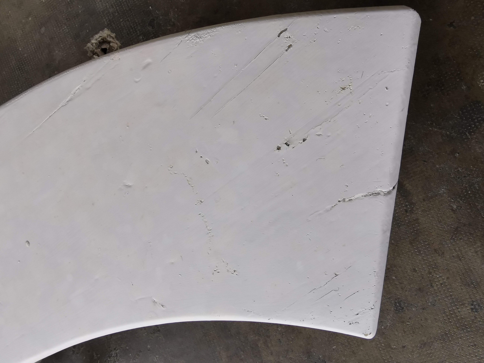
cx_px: 242
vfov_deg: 54.9
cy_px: 182
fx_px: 350
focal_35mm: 25
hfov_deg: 69.4
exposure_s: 1/50
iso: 64
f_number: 2.2
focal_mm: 2.35
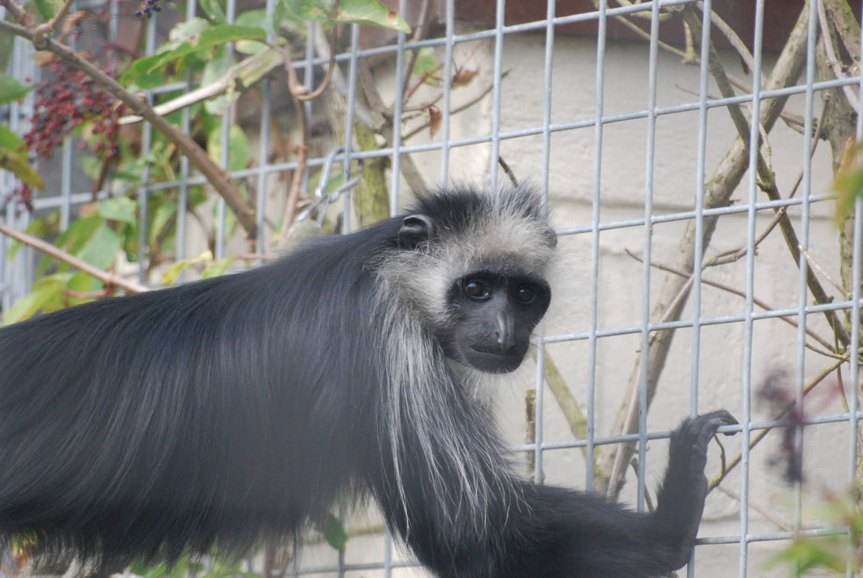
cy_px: 289
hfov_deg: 4.6
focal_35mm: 450
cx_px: 432
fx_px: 10800
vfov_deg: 3.1
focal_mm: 300
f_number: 5.6
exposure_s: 1/500
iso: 1000
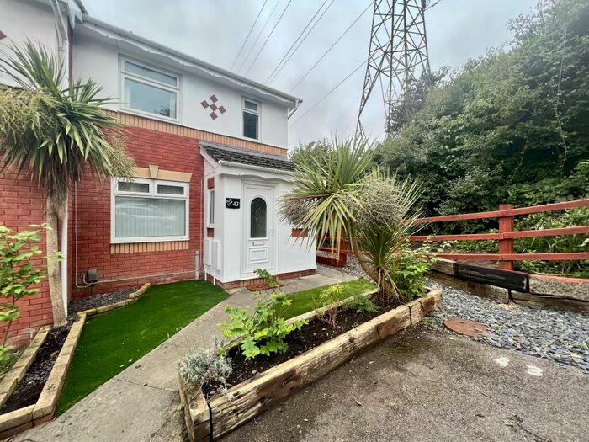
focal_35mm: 13
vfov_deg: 89.9
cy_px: 221
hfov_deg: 106.2
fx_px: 221
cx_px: 294
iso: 50
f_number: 1.8
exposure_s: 1/99
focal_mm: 1.57
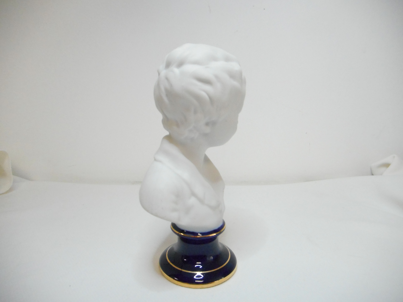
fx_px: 291
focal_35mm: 25
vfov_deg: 54.9
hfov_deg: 69.4
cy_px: 151
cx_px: 202
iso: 800
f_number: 3.5
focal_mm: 4.5
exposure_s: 1/160
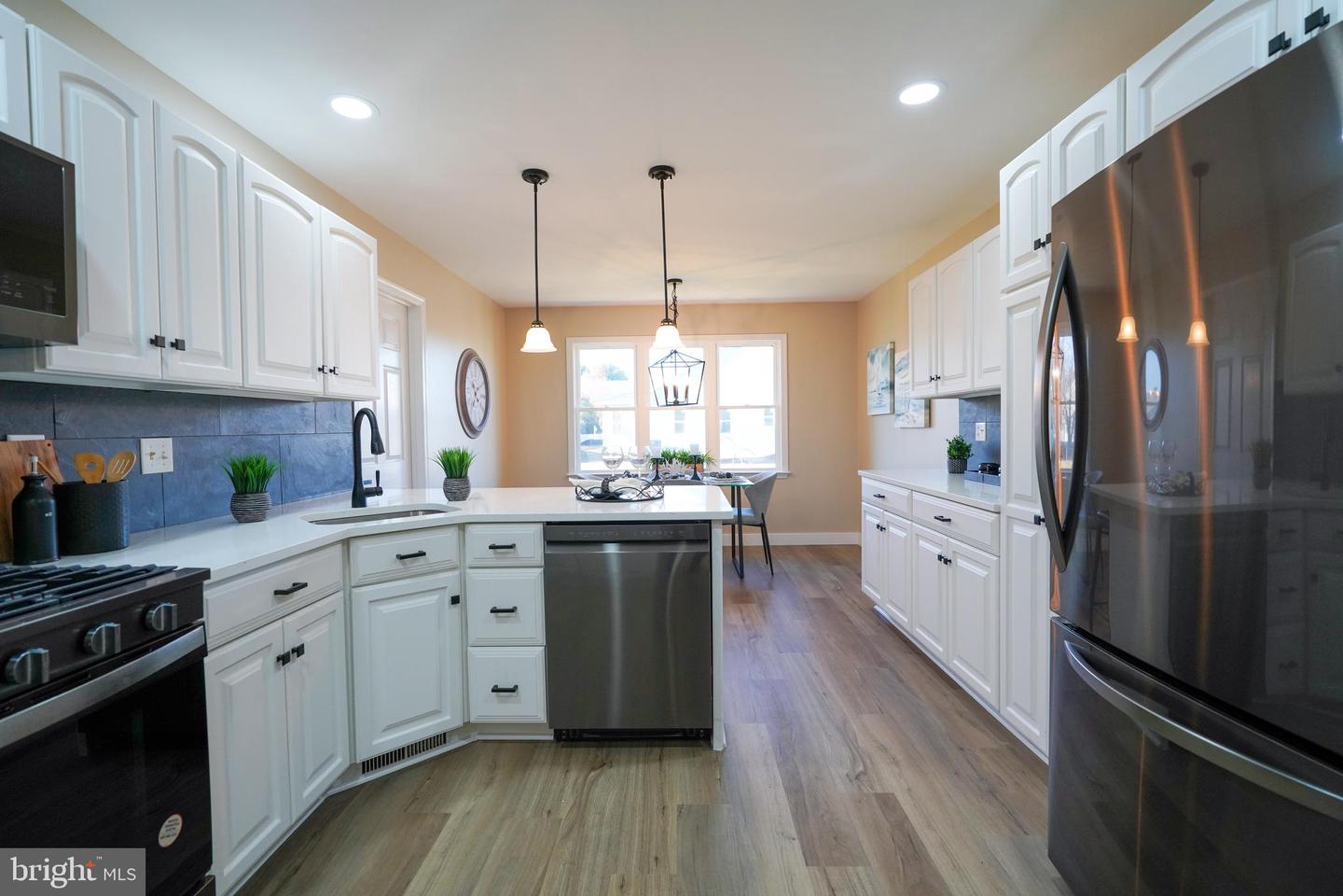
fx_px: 597
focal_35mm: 16
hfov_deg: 96.7
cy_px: 448
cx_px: 672
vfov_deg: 73.7
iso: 800
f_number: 4
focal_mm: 16
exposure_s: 1/160
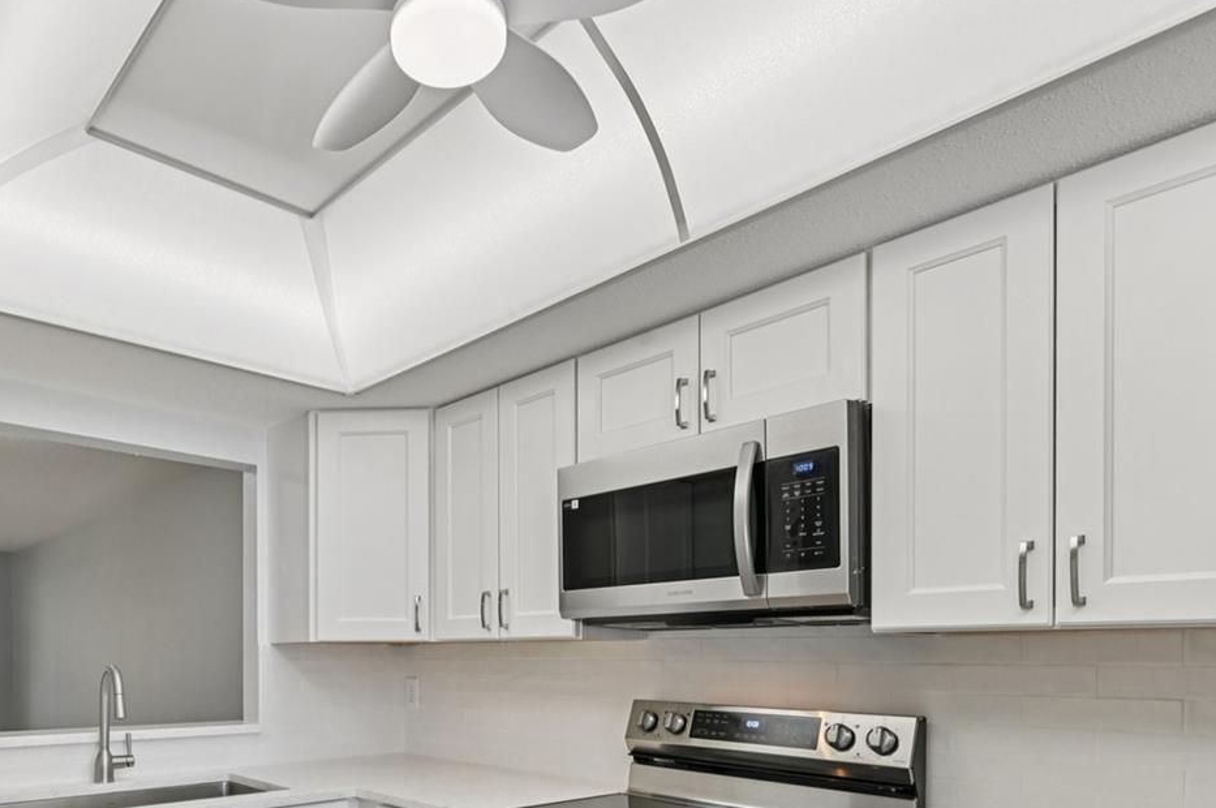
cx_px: 456
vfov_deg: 49.7
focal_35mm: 24
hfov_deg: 72.6
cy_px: 655
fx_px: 810
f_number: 8
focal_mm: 14
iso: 400
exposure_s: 1/200
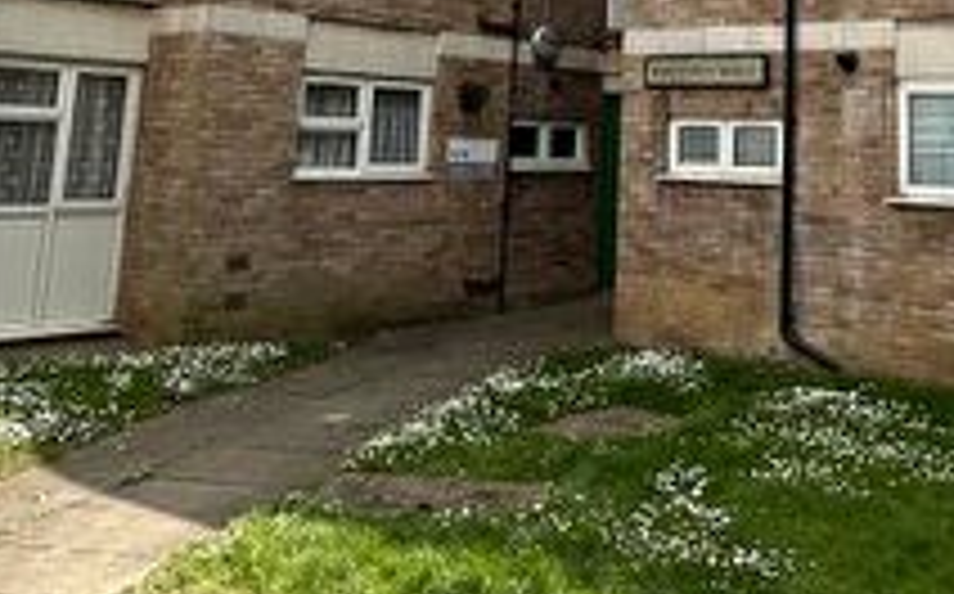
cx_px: 675
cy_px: -97
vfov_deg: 24.1
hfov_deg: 40.3
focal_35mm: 49
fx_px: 1273
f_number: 2.2
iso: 40
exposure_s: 1/955
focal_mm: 2.22
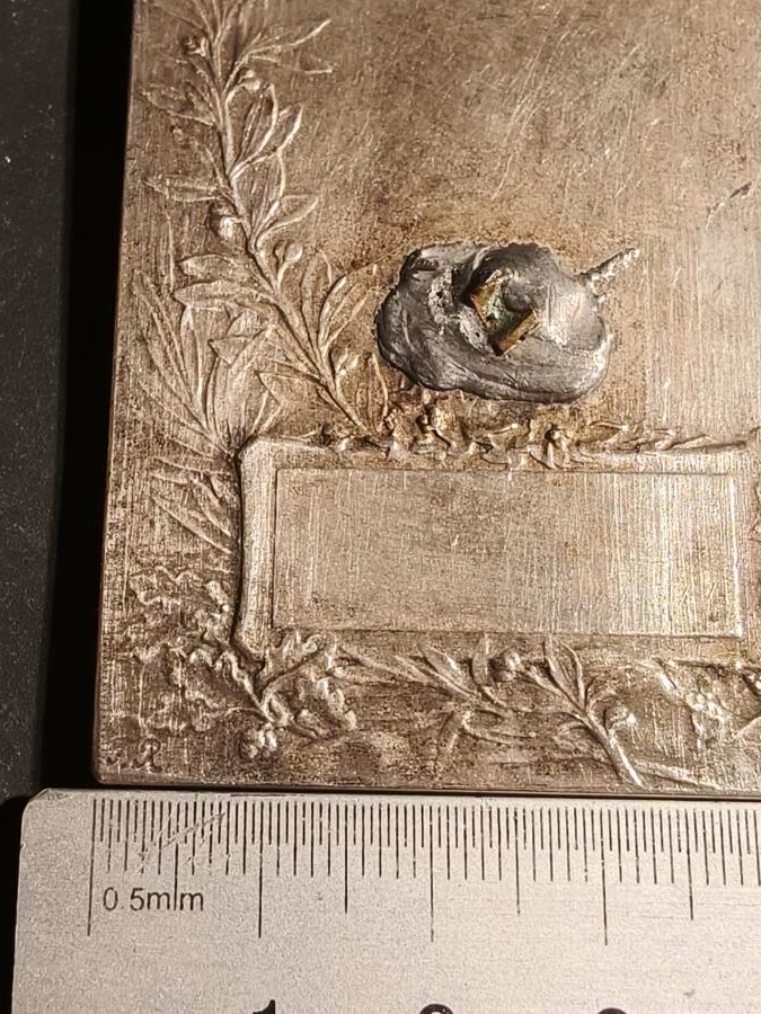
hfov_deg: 31.2
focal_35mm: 46
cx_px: 520
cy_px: 770
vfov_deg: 40.0
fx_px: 1348
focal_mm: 2.32
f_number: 2
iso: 160
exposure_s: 1/100
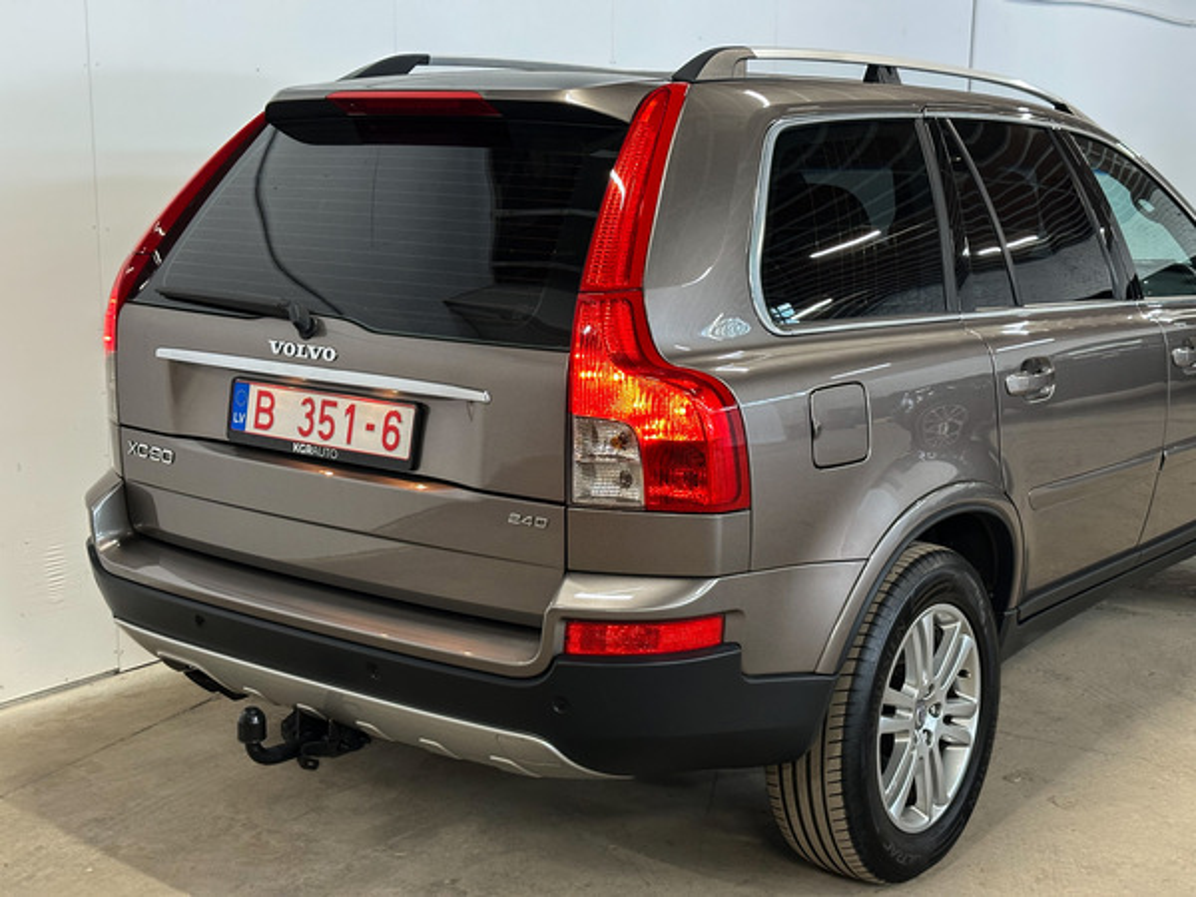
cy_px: 448
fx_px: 1658
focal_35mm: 48
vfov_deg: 30.3
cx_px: 598
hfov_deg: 39.7
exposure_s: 1/50
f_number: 1.78
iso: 250
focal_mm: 6.86
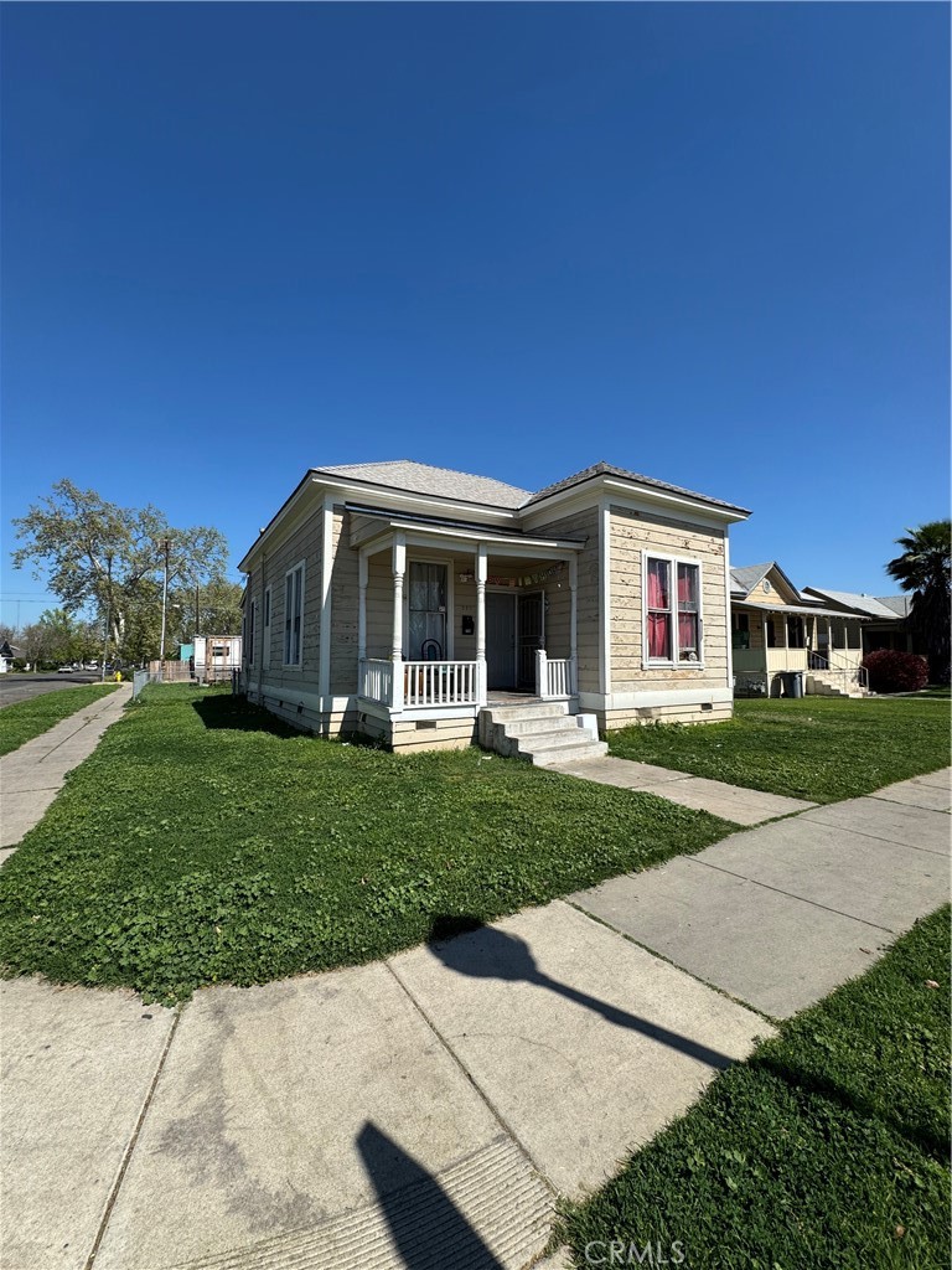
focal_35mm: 14
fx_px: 513
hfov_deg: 85.7
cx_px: 476
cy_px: 635
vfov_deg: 102.1
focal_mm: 2.22
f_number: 2.2
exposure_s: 1/2494
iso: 40
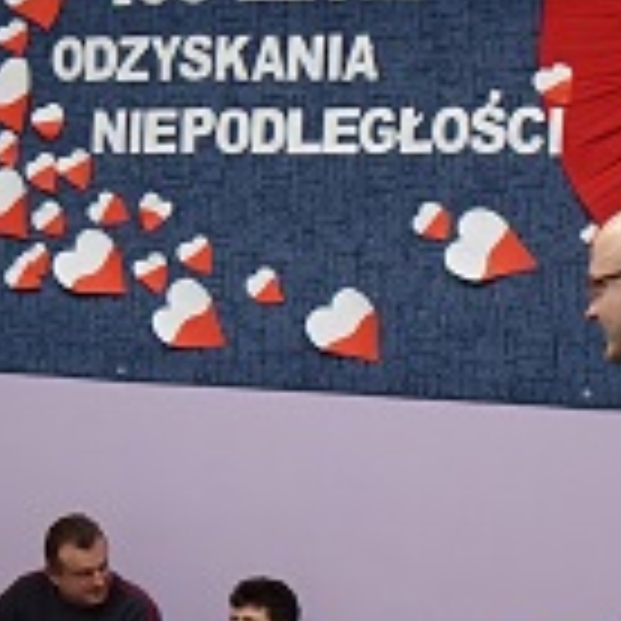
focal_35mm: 115
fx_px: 2334
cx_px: -292
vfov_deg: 15.0
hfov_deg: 14.2
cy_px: 556
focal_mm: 12.3
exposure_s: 1/30
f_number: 3.5
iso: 125
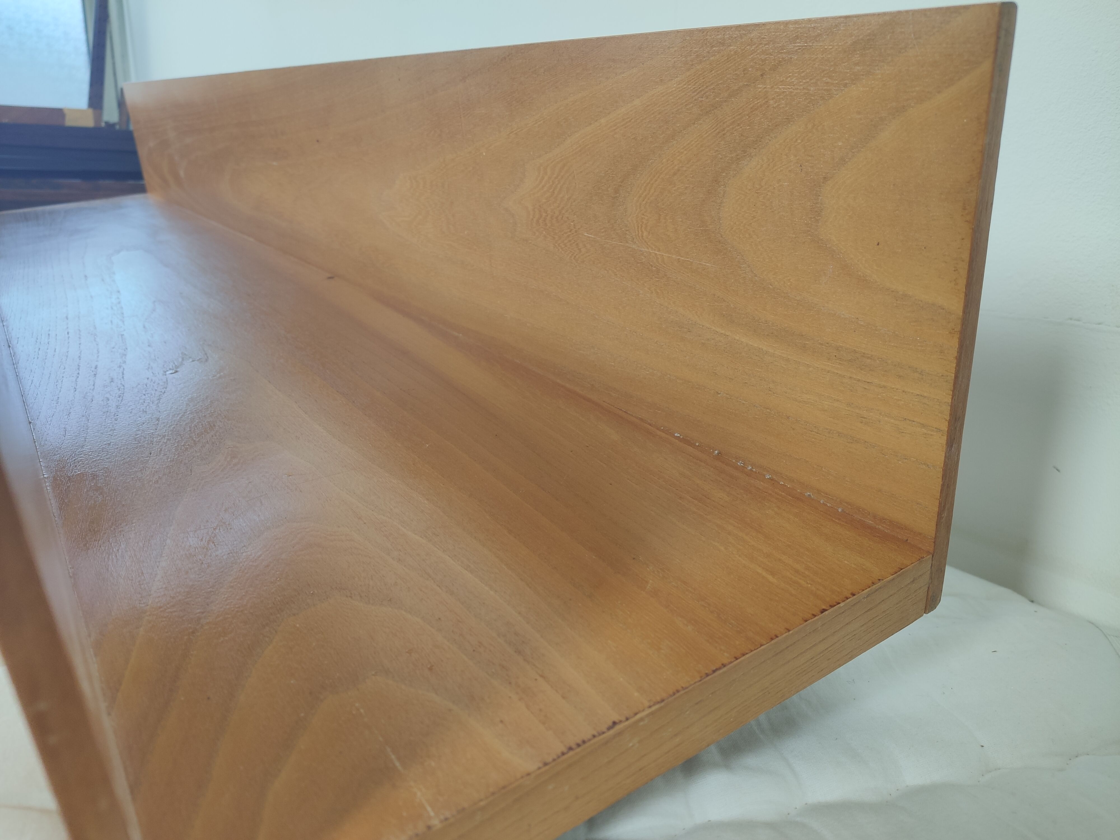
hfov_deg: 67.3
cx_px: 560
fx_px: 841
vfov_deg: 53.1
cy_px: 420
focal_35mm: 26
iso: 140
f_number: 1.75
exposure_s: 1/100
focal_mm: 4.75
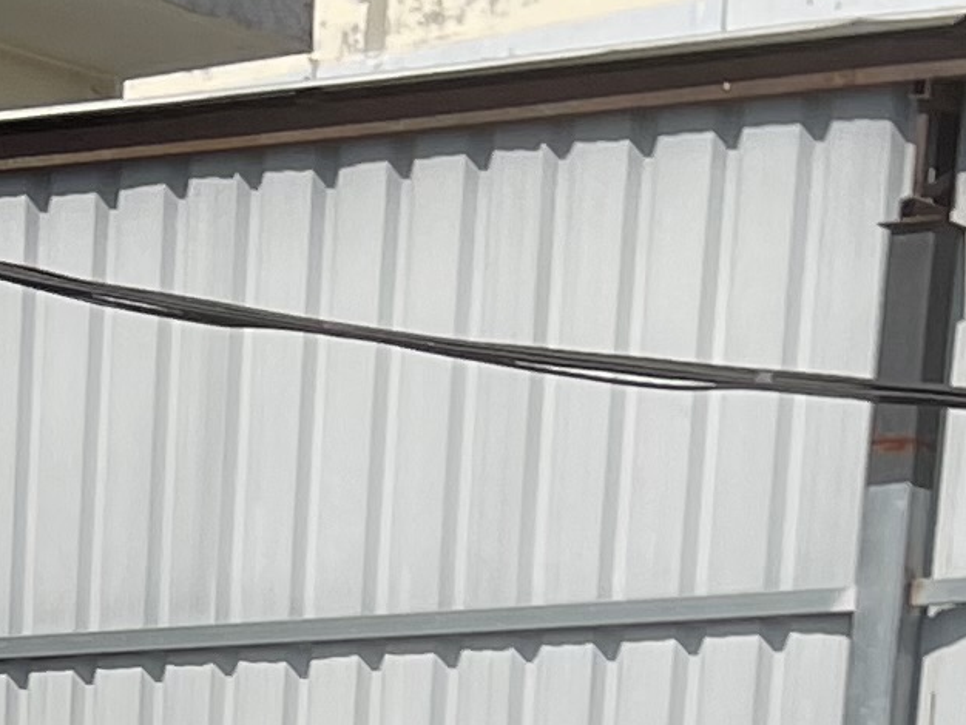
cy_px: 2257
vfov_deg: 7.8
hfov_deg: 11.8
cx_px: -429
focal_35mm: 161
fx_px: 4495
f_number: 1.6
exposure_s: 1/4902
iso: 32
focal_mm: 5.1
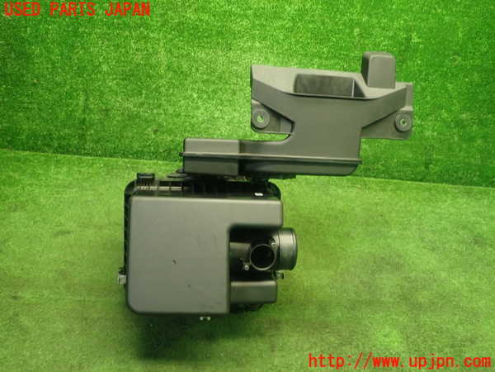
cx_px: 248
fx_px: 429
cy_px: 186
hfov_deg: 60.0
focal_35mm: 30
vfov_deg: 46.8
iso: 320
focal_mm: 5.4
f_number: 2.3
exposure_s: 1/30
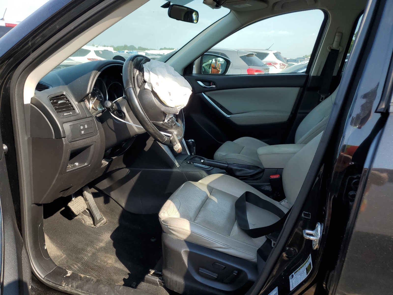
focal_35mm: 26
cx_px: 196
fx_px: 295
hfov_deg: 67.3
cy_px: 148
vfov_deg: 53.1
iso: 50
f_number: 1.5
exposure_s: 1/1000
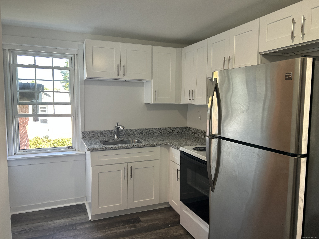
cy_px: 120
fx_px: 240
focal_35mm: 26
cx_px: 160
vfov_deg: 53.1
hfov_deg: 67.3
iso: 125
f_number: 1.5
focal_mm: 5.7
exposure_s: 1/120
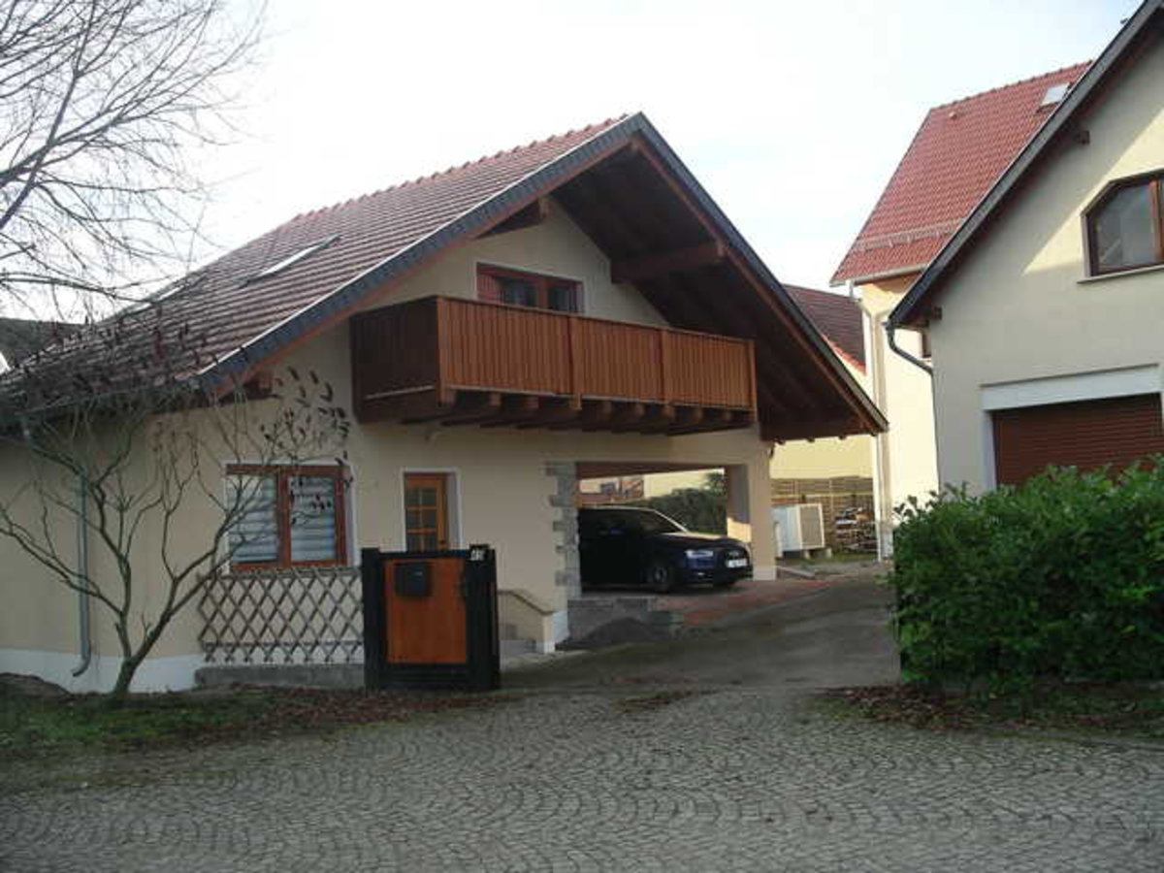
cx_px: 582
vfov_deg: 38.7
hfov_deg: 50.1
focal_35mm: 37
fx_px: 1244
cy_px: 436
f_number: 3.2
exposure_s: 1/160
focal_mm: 7.8
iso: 64
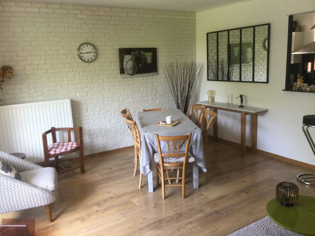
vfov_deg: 45.4
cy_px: 118
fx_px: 282
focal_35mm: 31
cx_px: 158
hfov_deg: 58.4
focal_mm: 3.3
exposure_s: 1/33
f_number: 2.4
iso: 64
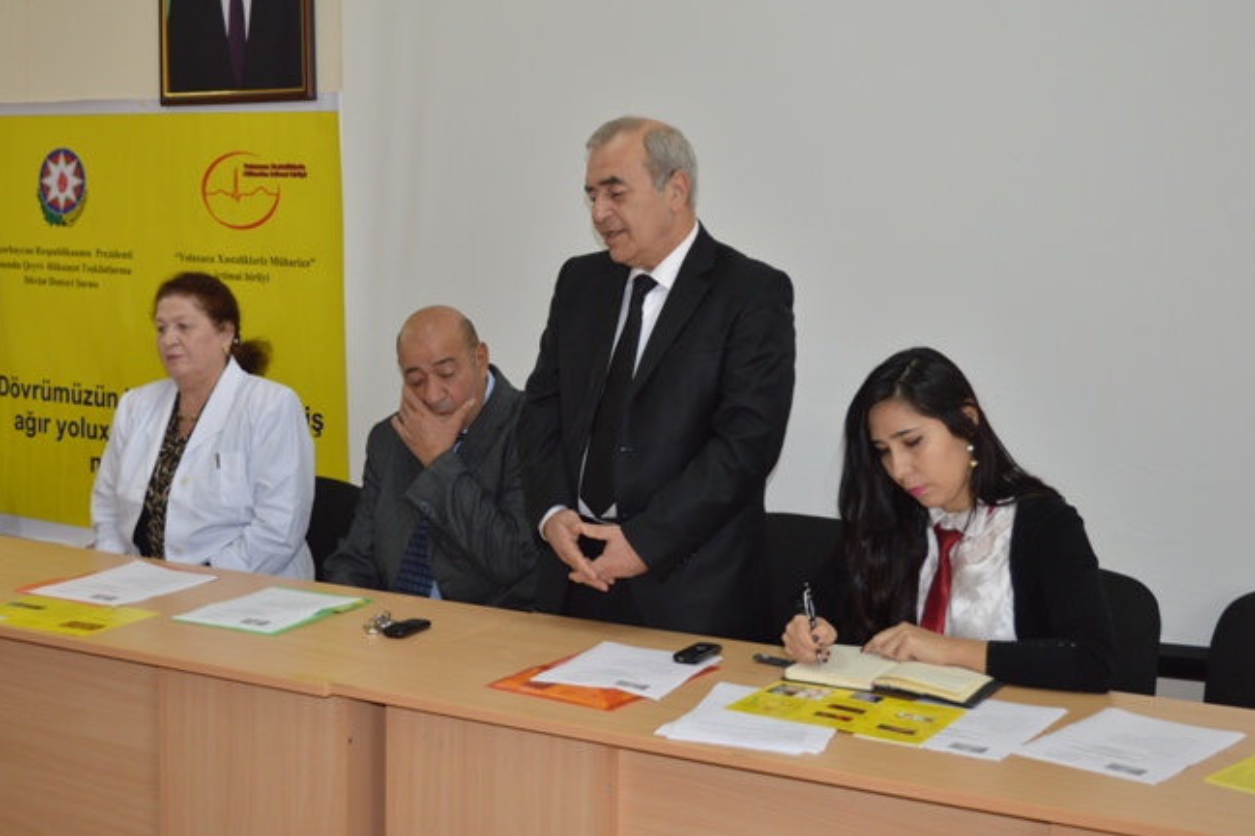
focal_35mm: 54
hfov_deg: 37.1
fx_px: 1868
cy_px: 341
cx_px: 530
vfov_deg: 25.2
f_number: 4.2
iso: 400
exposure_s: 1/80
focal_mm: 29
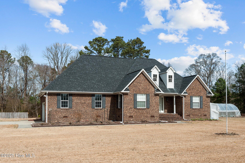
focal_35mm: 35
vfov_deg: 37.8
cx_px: 122
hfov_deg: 54.5
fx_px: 238
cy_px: 82
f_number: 11
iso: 400
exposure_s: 1/500
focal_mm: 35
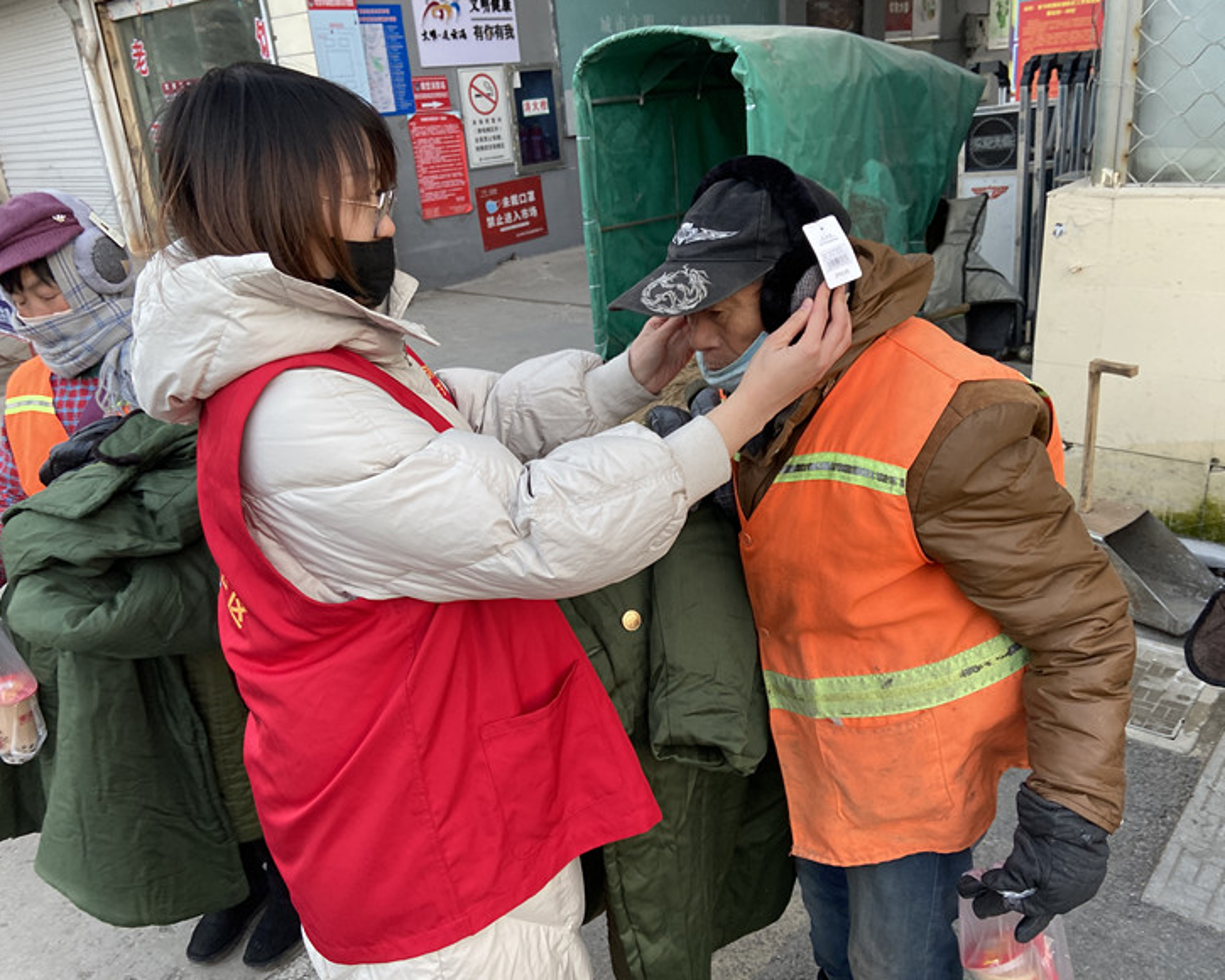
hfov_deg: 62.2
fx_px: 1015
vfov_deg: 51.5
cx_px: 630
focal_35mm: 28
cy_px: 487
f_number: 1.8
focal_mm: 4.25
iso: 125
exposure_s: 1/71
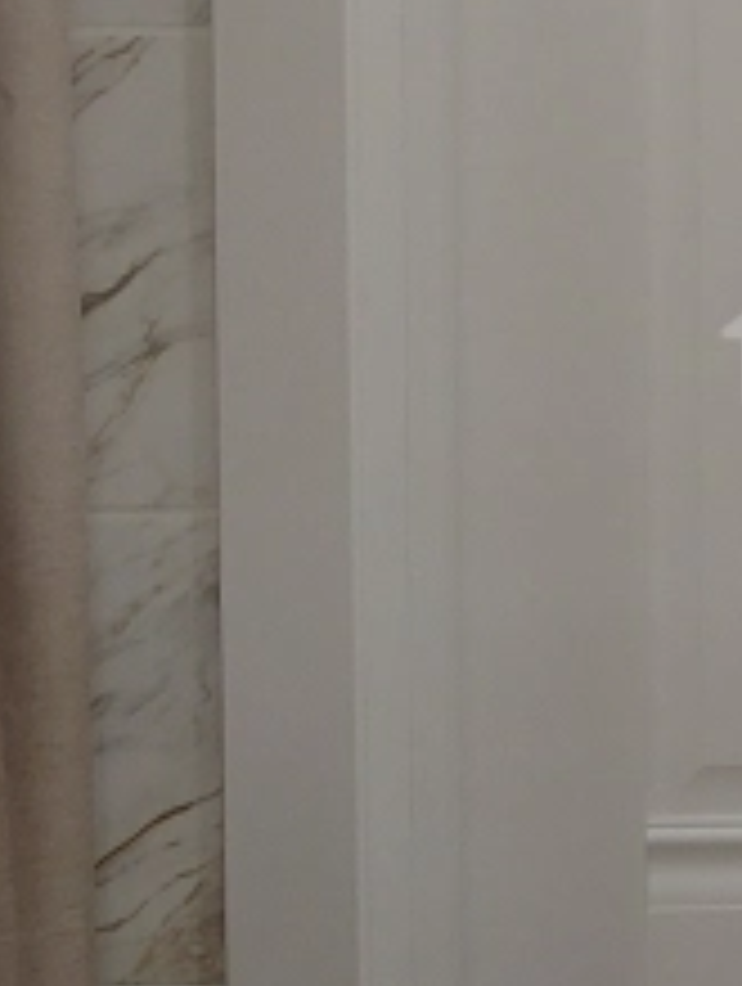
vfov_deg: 30.0
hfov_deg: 20.3
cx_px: 1061
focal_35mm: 64
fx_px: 1824
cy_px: 333
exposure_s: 1/50
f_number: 2.2
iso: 100
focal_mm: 1.74
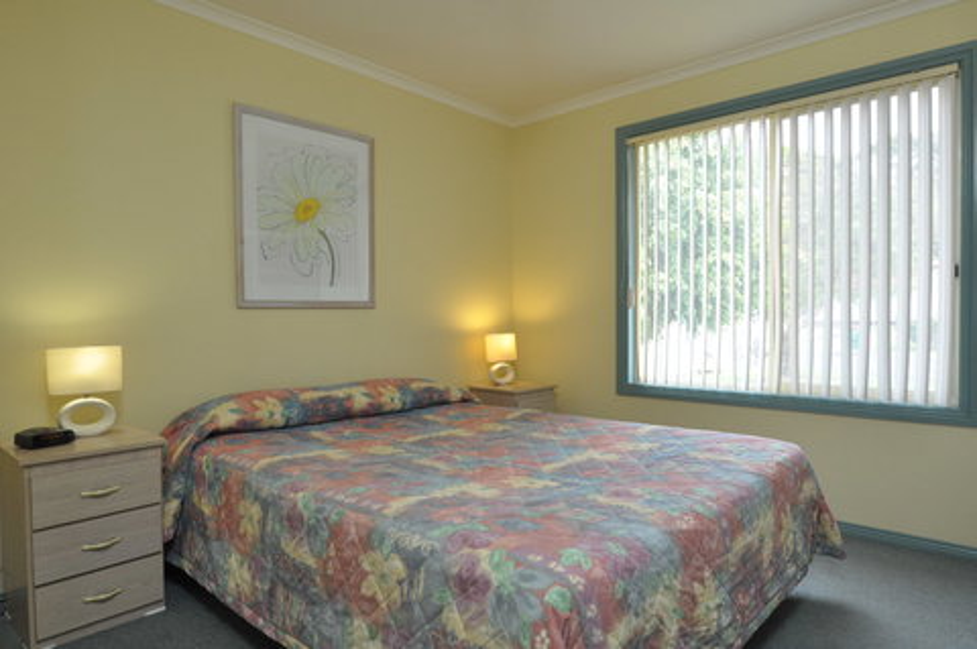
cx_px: 488
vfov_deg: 59.4
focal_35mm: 21
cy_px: 324
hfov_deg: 81.3
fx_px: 569
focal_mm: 14
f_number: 8
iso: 1250
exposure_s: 1/200
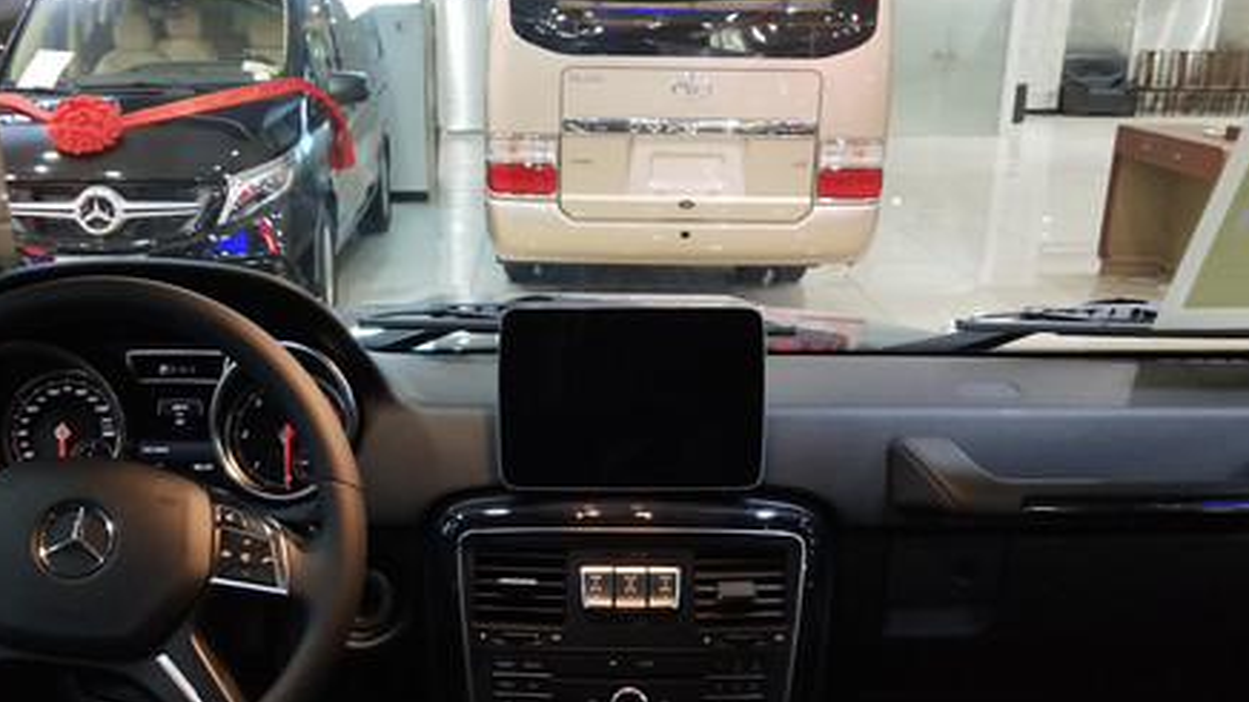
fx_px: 1490
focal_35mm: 45
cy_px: 533
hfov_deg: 45.4
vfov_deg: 26.1
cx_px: 550
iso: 510
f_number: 1.8
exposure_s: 1/33.3
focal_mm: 3.95
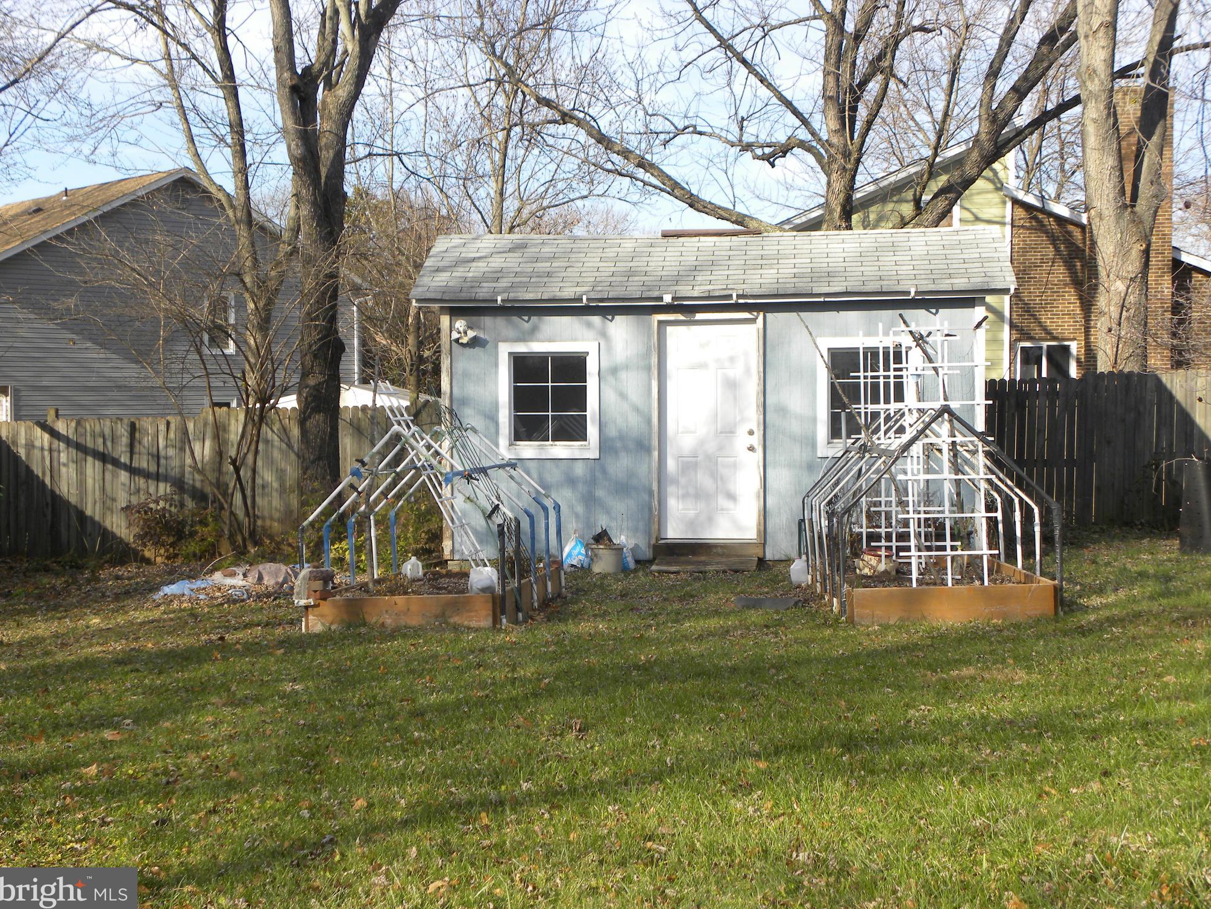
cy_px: 454
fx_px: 1854
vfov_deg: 27.5
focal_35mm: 53
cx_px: 604
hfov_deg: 36.2
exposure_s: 1/399
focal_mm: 9.2
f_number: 3.5
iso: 64
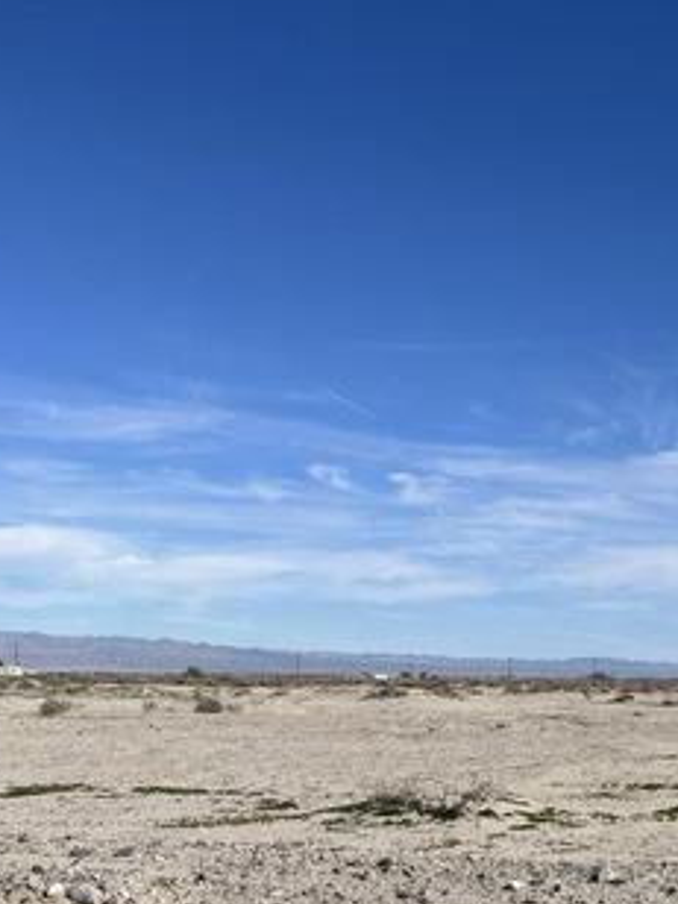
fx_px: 1410
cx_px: 657
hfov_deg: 25.8
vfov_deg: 33.8
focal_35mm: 54
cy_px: 798
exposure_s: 1/7874
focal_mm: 5.1
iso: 50
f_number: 1.6
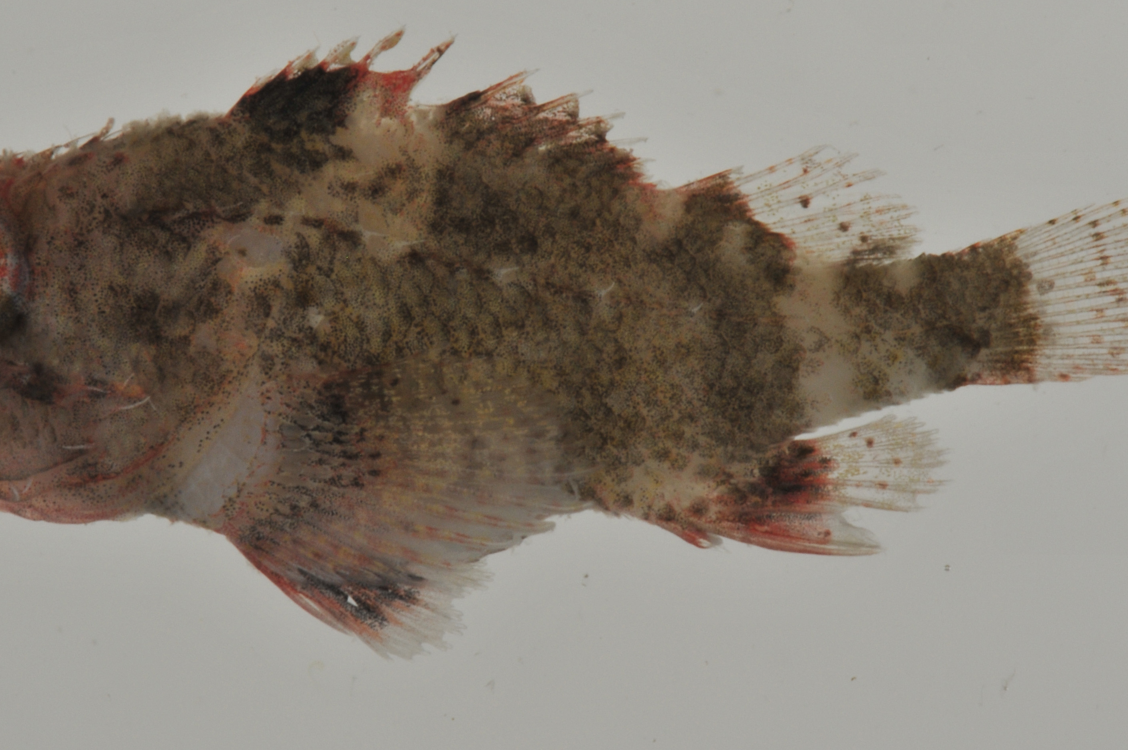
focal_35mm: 239
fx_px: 7472
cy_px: 389
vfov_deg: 5.7
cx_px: 470
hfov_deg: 8.6
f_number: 40
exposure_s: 1/60
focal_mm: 105
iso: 200
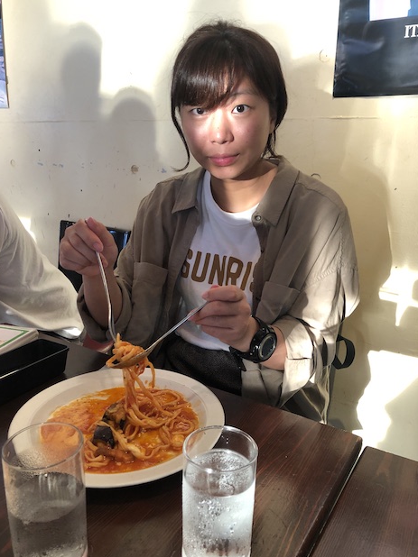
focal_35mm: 29
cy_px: 274
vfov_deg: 61.7
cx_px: 206
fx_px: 467
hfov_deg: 48.2
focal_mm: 3.99
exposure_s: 1/30
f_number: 1.8
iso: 40
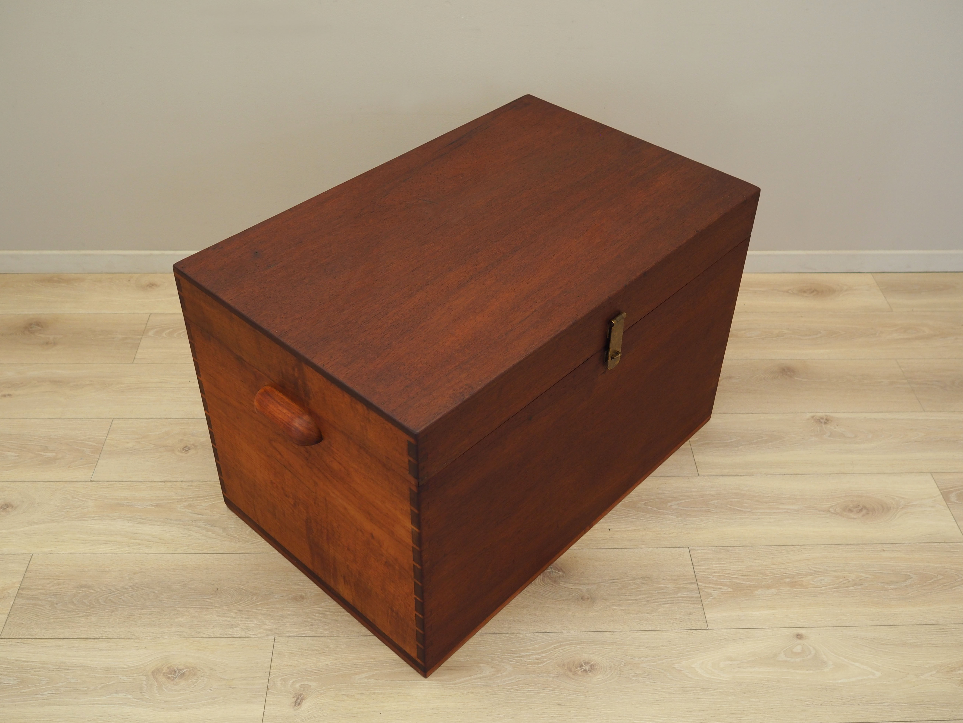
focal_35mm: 34
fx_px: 946
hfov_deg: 54.0
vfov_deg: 41.8
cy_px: 362
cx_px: 482
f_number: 3.2
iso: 320
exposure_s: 1/25
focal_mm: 17
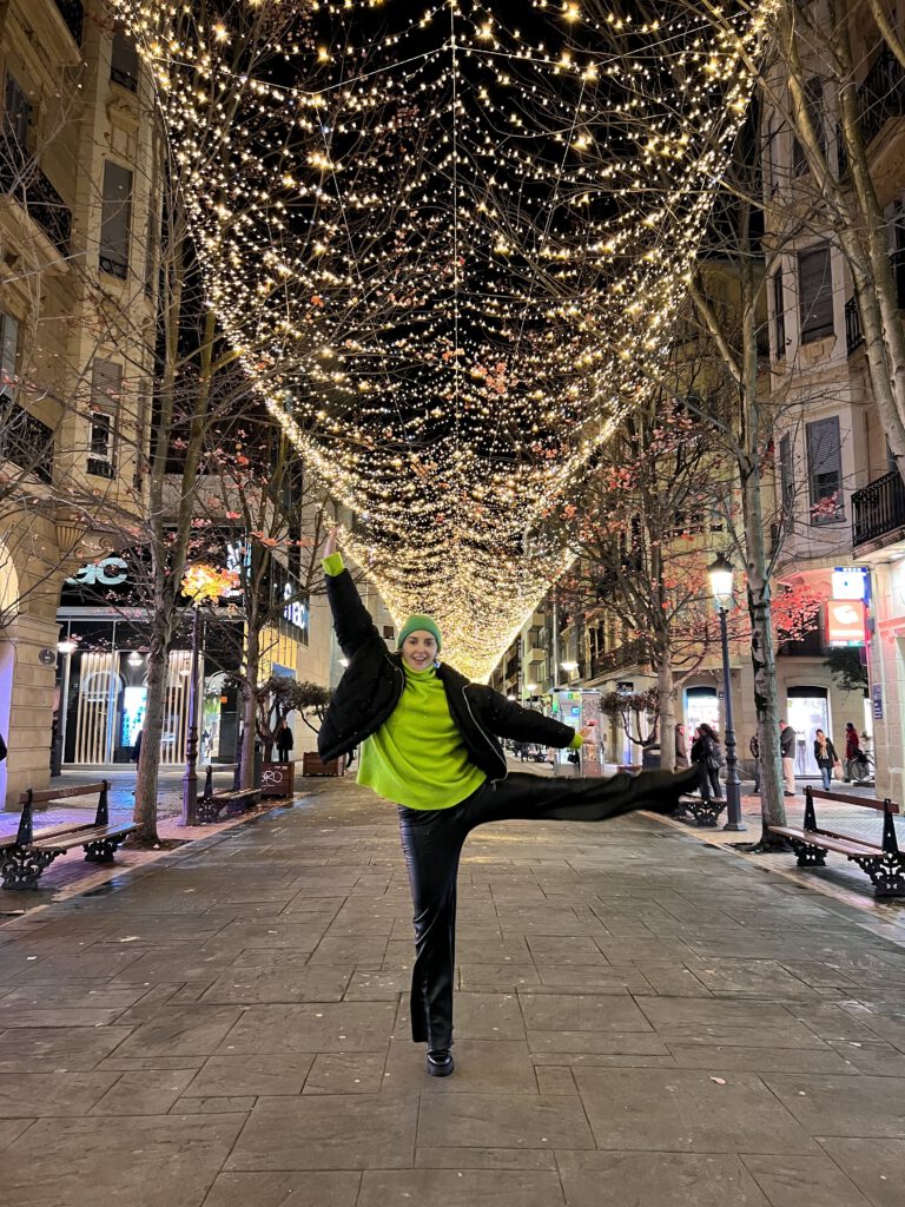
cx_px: 452
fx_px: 906
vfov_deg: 67.3
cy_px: 604
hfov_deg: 53.1
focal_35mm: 26
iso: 320
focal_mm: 5.7
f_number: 1.5
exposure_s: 1/50
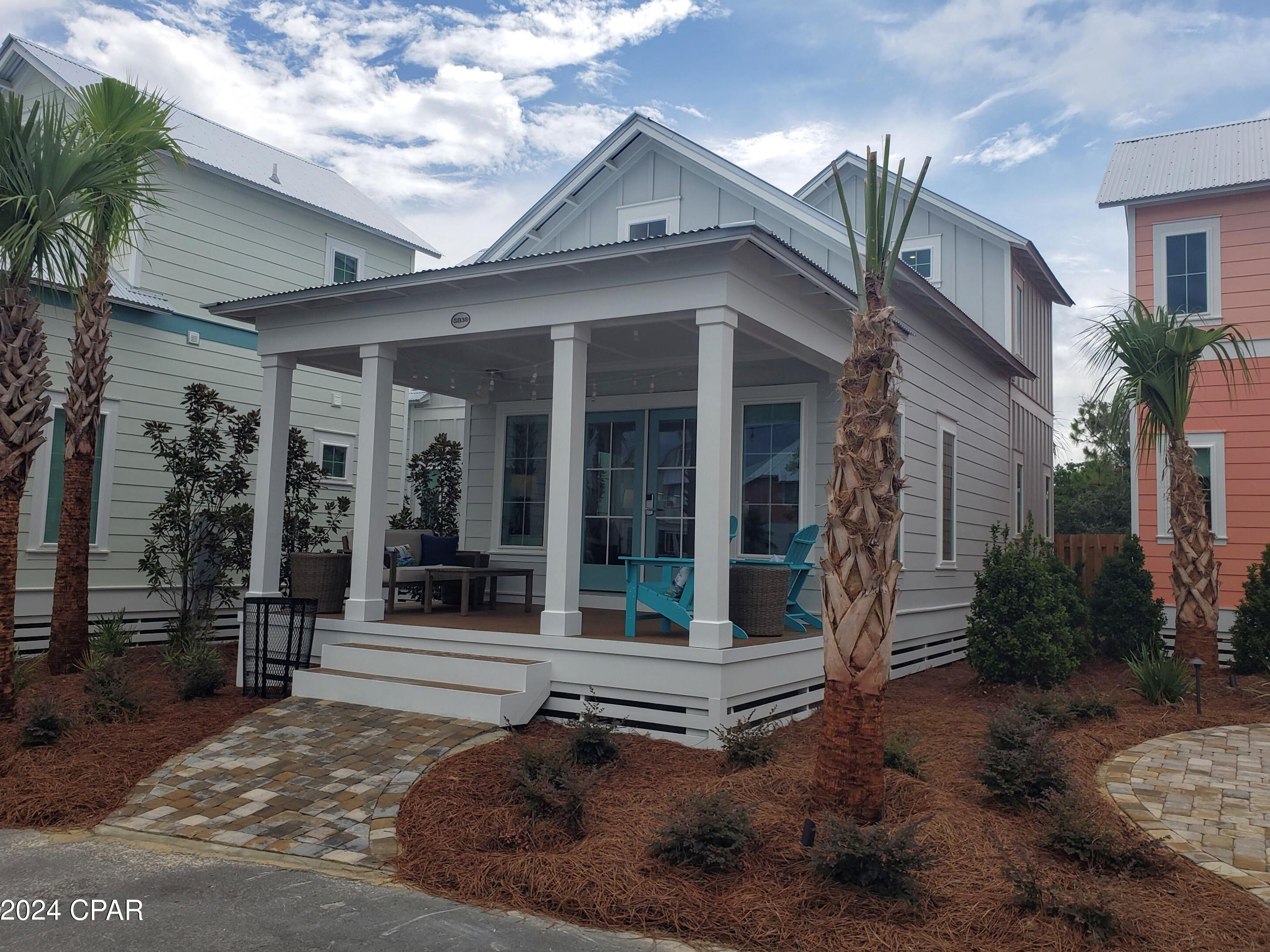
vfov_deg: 51.3
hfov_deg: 65.3
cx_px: 637
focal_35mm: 27
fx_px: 991
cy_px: 461
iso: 50
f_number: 2.4
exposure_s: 1/1967
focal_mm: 4.3
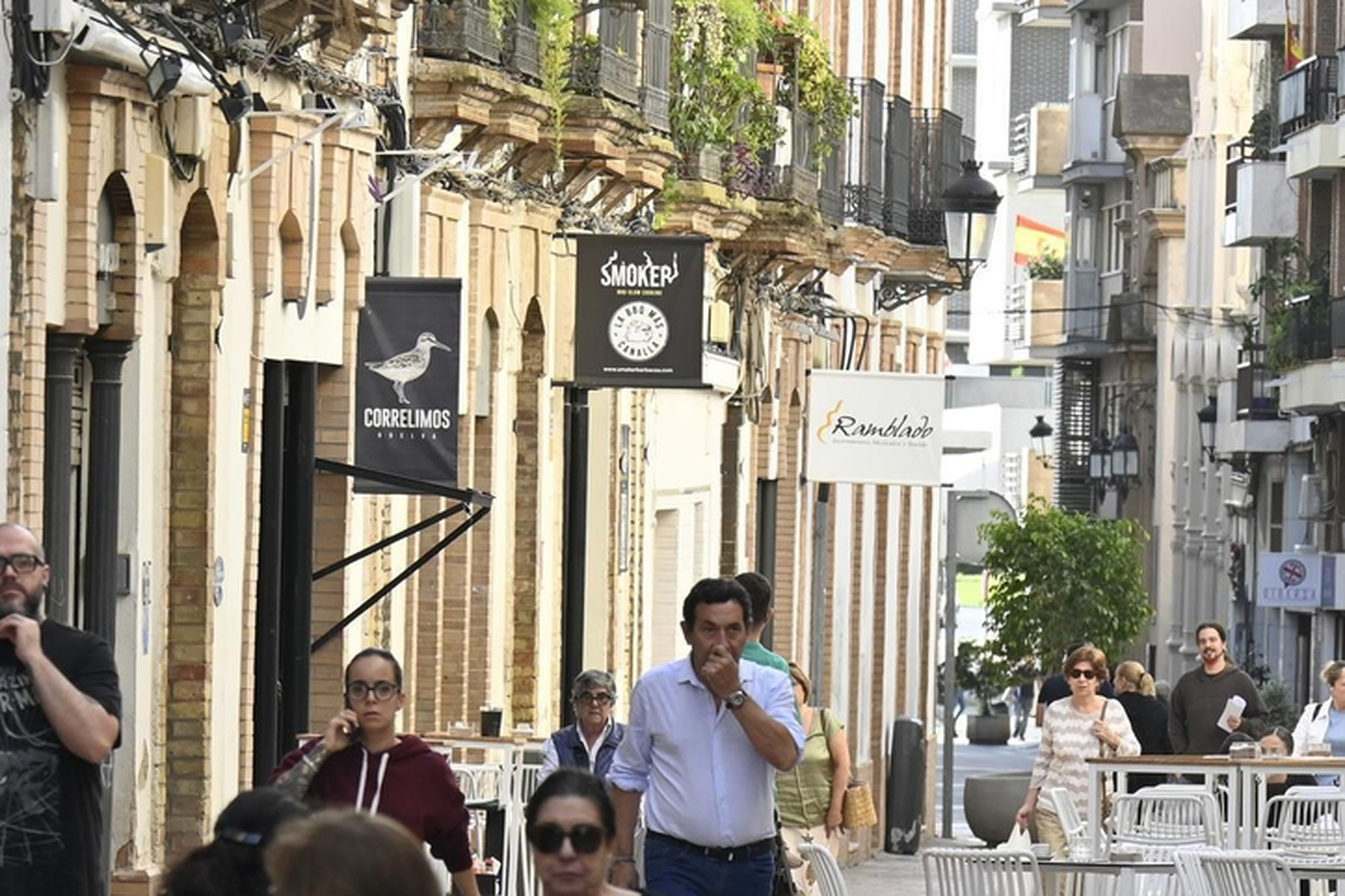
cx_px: 859
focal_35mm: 345
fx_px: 12889
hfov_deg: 6.0
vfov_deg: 4.0
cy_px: 942
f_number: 5
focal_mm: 104
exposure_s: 1/400
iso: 360
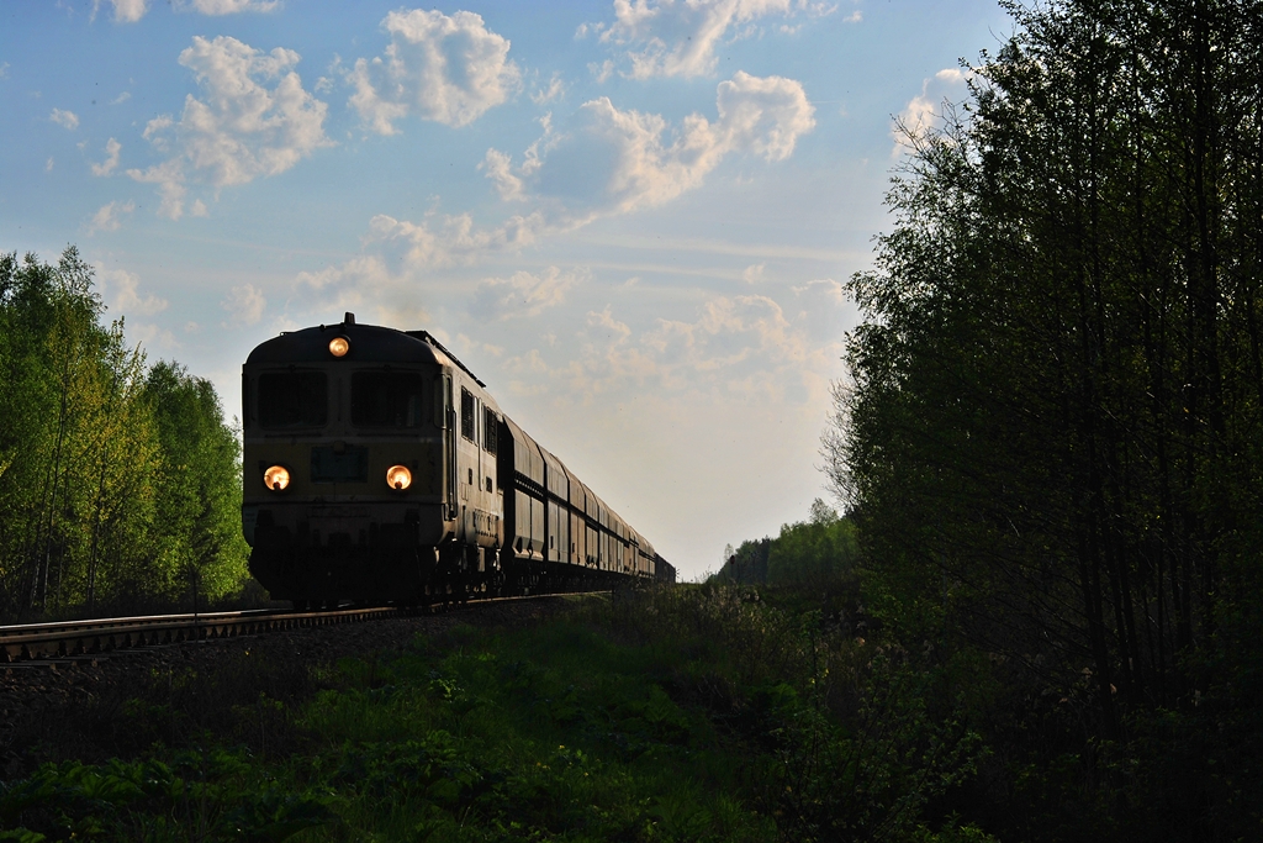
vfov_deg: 17.5
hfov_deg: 26.0
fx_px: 2737
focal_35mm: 78
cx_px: 632
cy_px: 422
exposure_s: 1/500
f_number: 11
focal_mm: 52
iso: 100
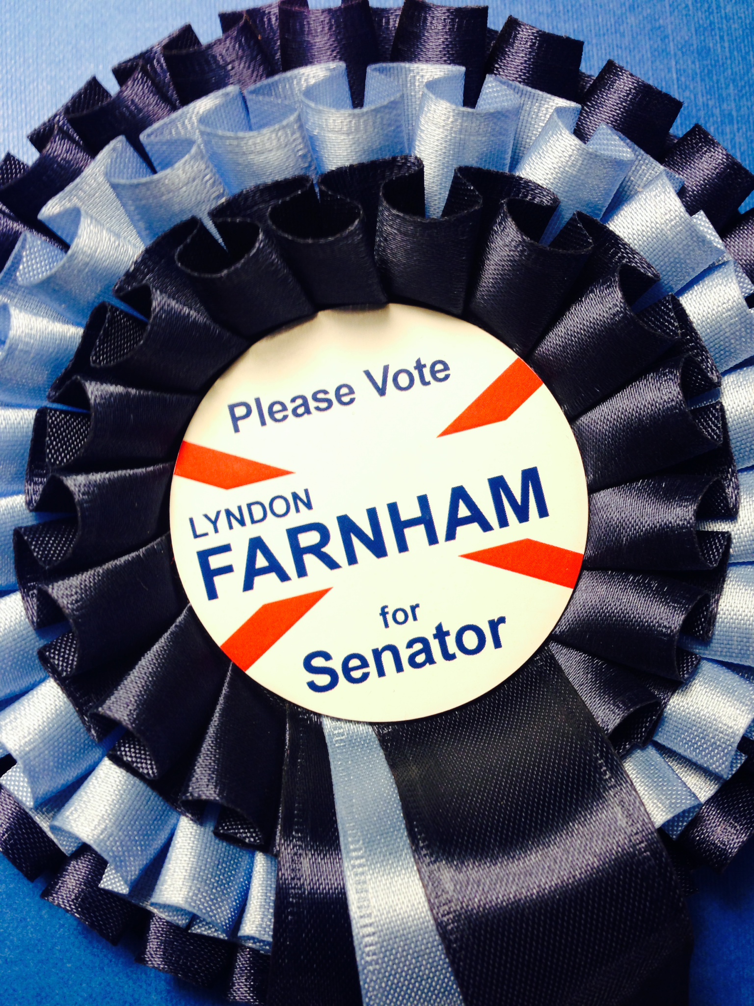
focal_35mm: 33
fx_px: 958
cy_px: 503
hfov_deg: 42.9
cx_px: 377
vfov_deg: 55.4
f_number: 2.4
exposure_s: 1/30
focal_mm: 4.12
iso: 50
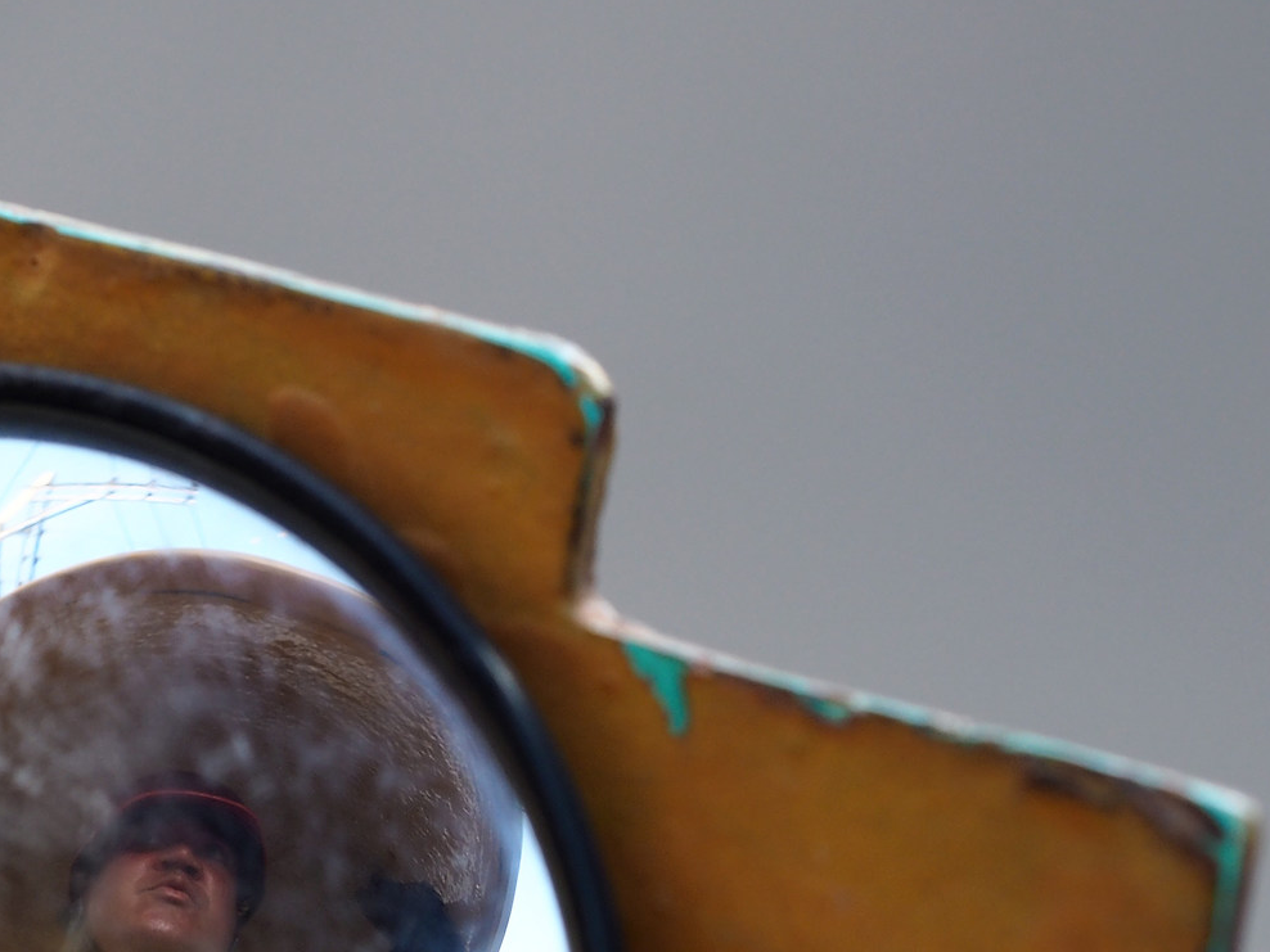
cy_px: 1122
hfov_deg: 3.3
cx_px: 90
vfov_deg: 2.4
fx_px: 22270
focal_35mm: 607
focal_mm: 125
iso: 200
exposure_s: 1/320
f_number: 3.2
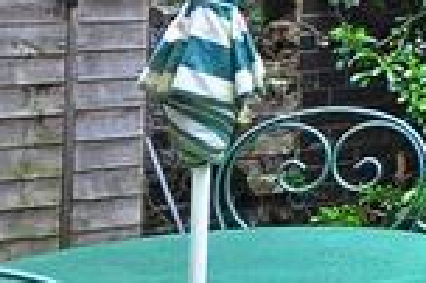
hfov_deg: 14.3
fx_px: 1317
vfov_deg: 11.8
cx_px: 930
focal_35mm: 111
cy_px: -129
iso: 200
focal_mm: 11
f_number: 5
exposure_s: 1/100
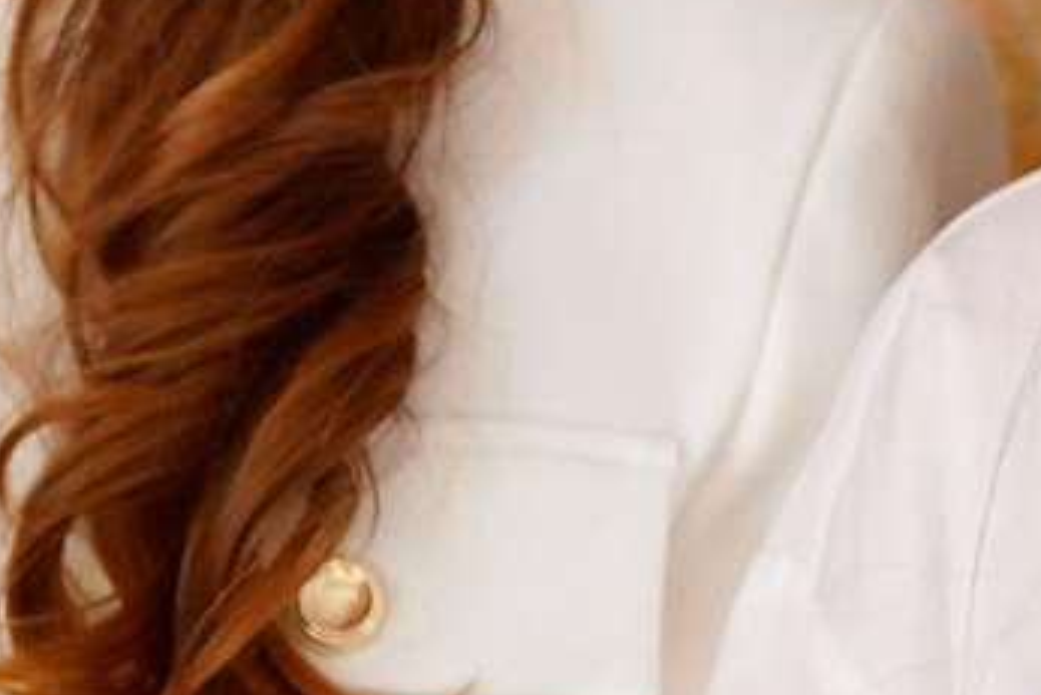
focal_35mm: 360
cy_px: 457
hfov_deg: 5.6
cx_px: 1938
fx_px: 10419
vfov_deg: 3.8
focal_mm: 48.7
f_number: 2.8
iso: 2000
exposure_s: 1/1000
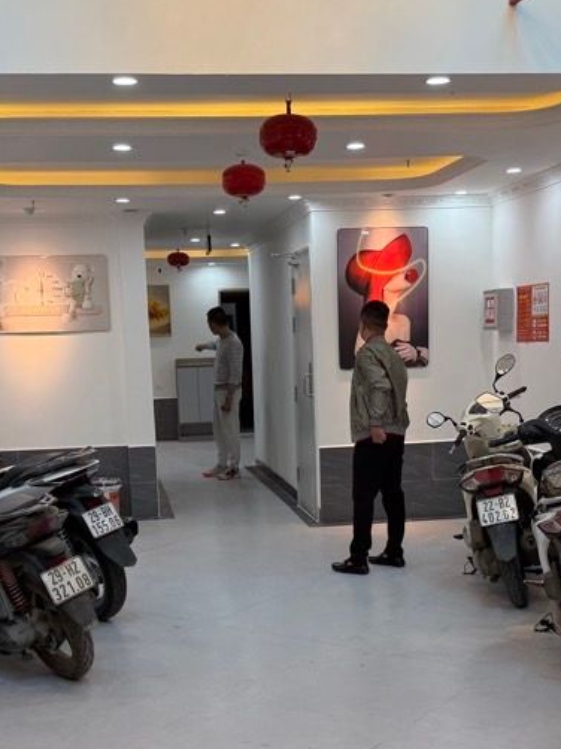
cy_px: 492
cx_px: 285
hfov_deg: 29.7
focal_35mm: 49
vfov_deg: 38.5
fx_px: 1060
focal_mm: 6.76
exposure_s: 1/100
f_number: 1.78
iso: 64
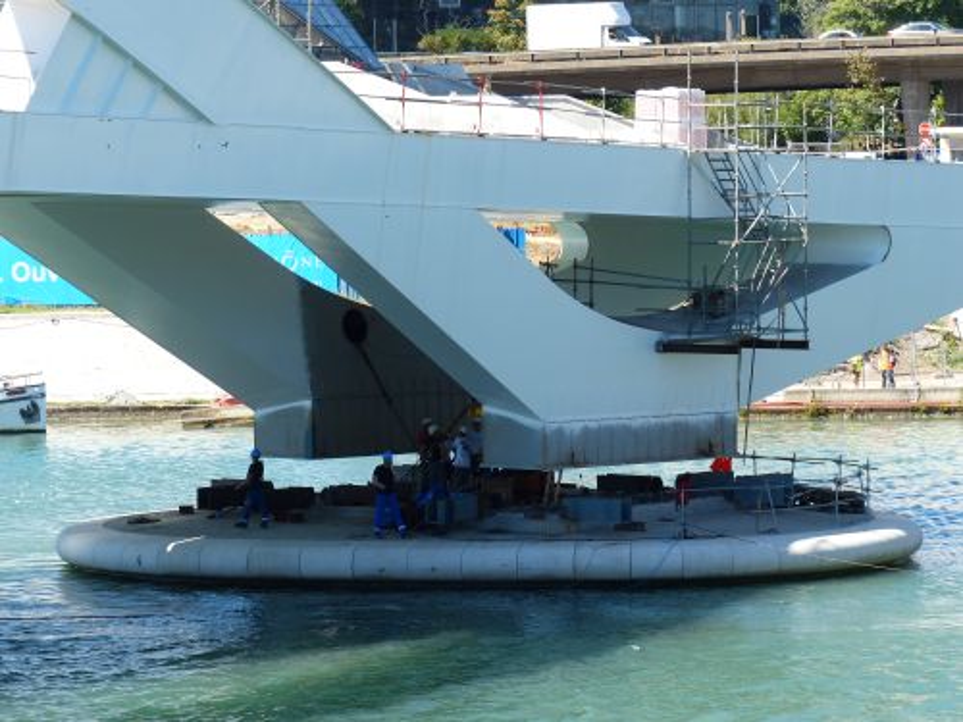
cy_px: 361
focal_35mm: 181
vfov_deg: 8.2
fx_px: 5035
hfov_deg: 10.9
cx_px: 482
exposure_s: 1/400
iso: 100
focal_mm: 32.5
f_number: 4
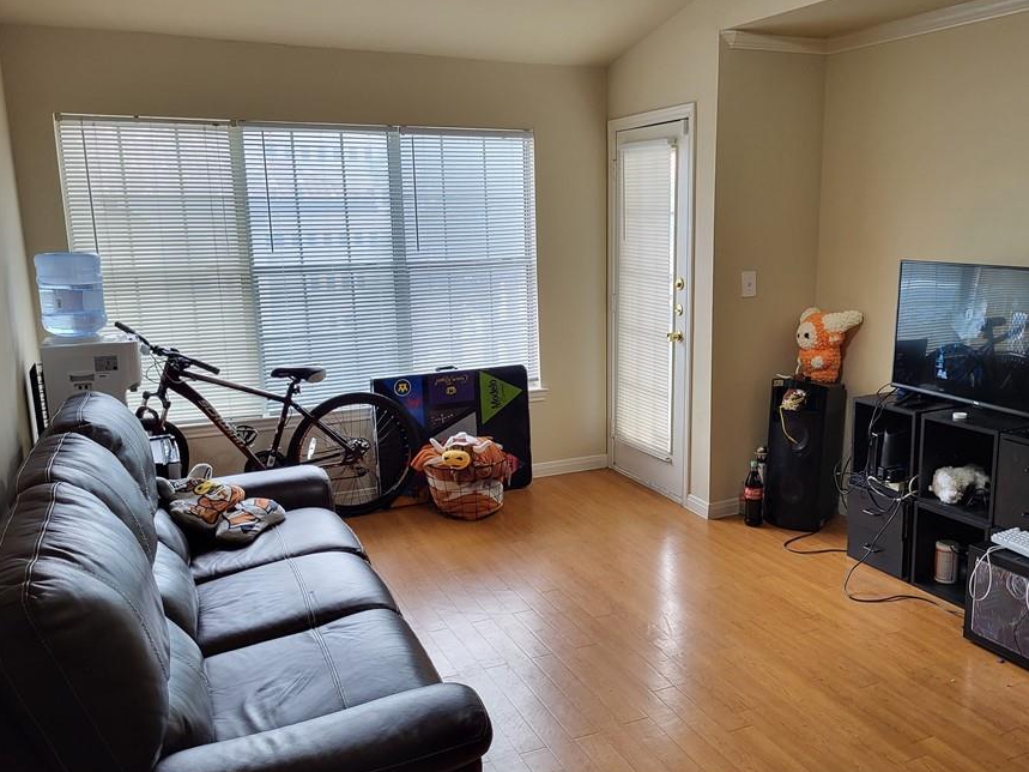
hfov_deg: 58.2
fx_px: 921
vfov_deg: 45.4
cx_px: 571
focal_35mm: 31
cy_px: 418
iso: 125
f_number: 1.8
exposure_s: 1/120
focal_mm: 5.4
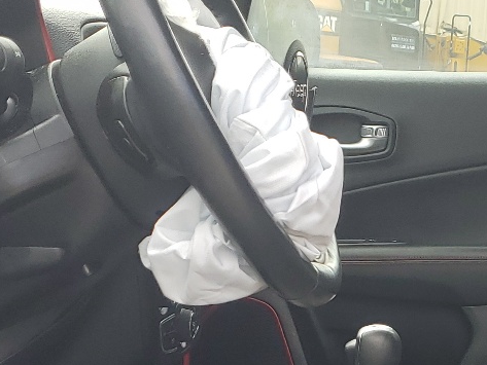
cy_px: 418
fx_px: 1238
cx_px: 419
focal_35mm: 88
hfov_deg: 21.8
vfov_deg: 16.2
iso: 50
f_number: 1.5
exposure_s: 1/435
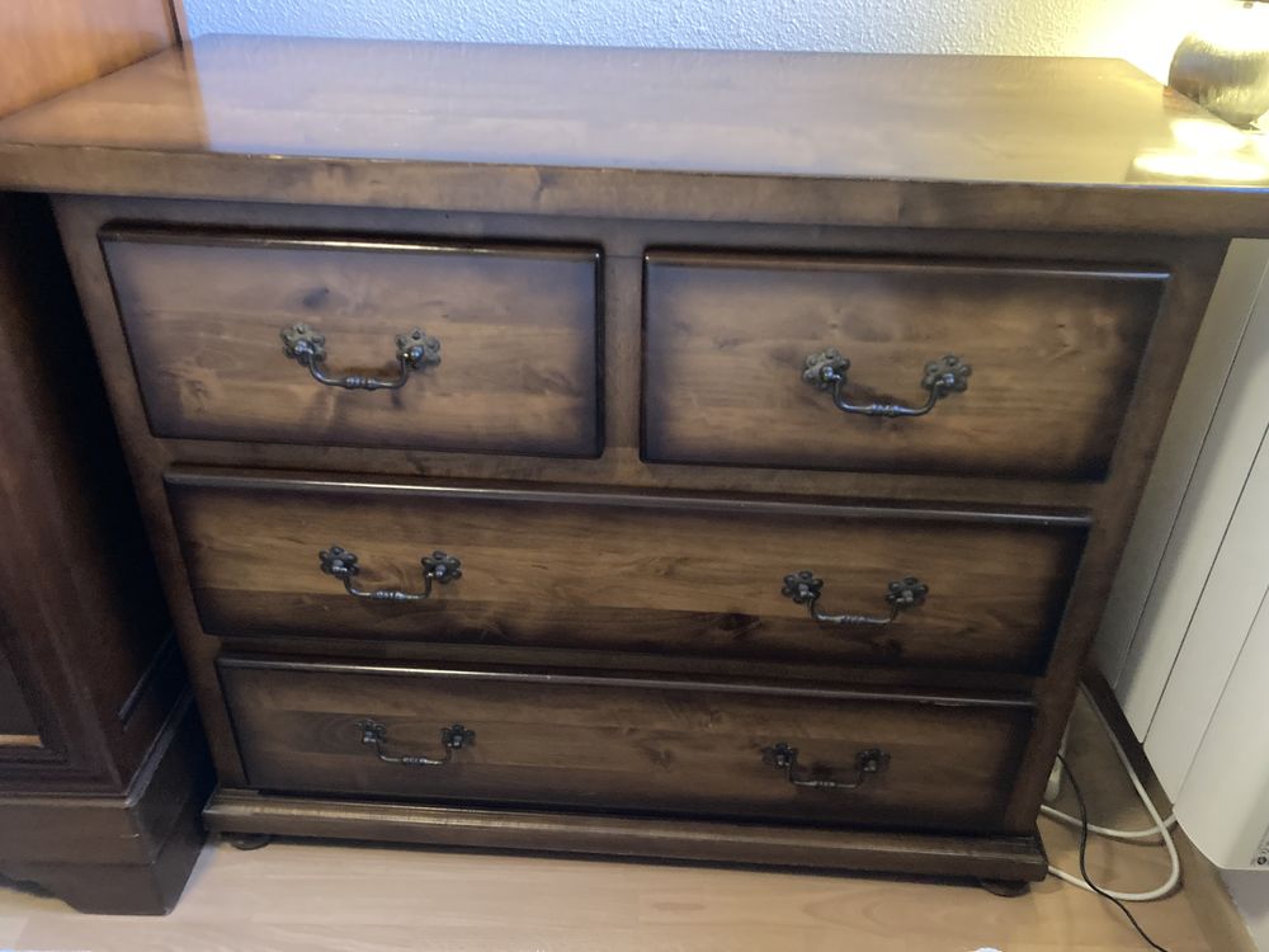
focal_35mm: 28
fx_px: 1026
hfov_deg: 63.4
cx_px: 634
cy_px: 476
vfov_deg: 49.7
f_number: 1.8
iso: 640
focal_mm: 3.99
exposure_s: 1/20
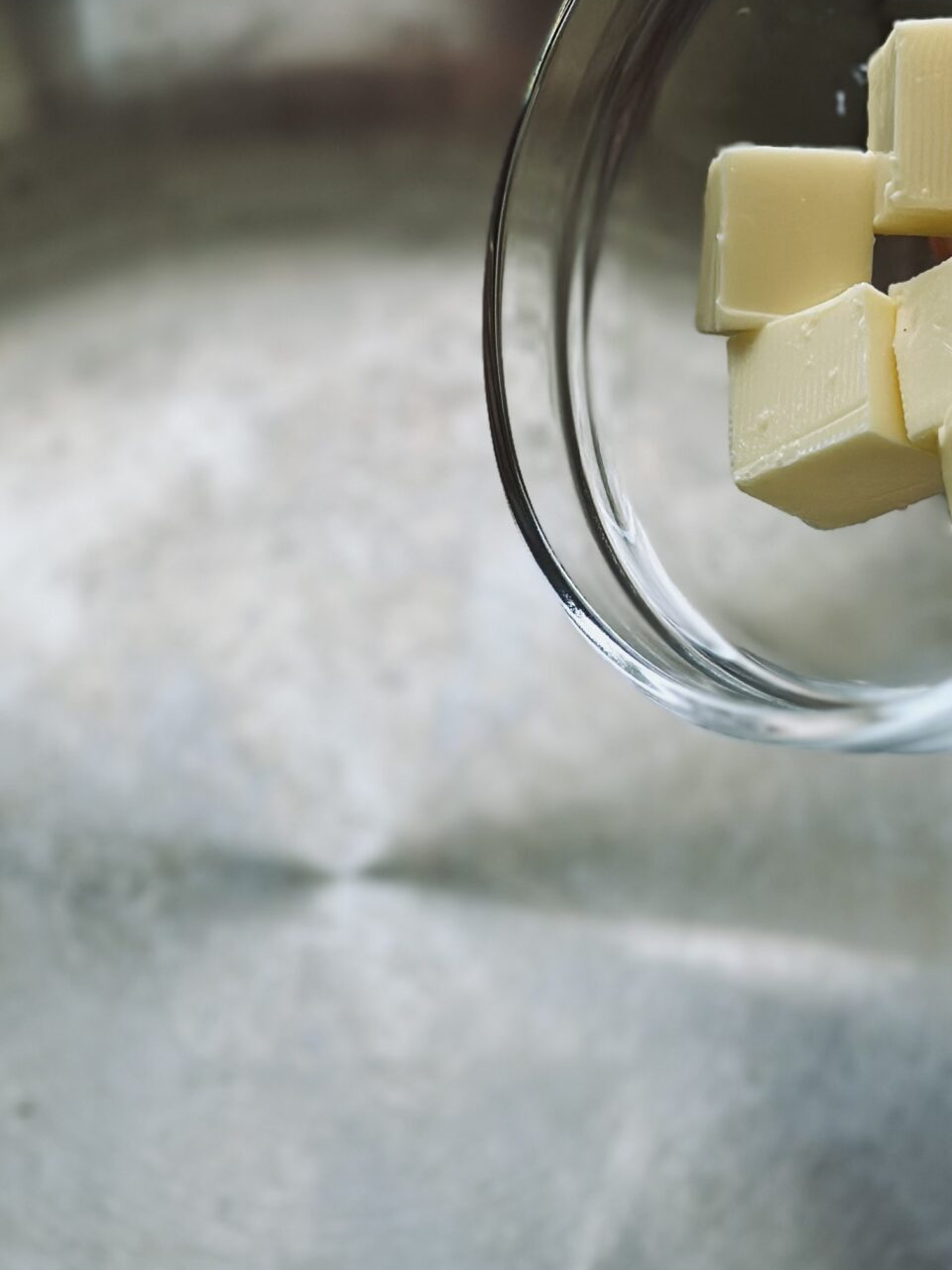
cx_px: 413
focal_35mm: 96
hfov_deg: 15.4
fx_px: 3520
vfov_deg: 20.4
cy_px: 655
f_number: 1.78
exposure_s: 1/121
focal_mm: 6.86
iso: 100
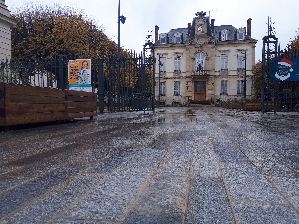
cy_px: 112
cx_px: 150
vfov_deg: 51.4
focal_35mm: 27
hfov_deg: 65.3
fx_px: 233
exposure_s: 1/215
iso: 40
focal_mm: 3.6
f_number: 1.9
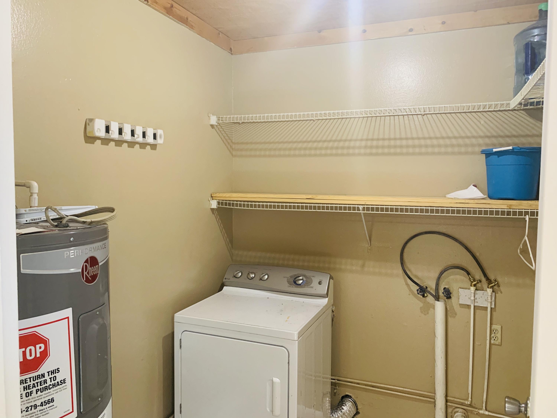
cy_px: 209
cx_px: 278
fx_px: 418
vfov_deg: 53.1
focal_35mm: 26
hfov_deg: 67.3
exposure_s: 1/60
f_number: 1.8
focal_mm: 4.25
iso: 250
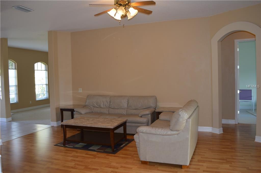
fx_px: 195
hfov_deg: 67.4
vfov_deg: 47.8
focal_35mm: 27
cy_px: 86
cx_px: 130
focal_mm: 18
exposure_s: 1/30
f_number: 3.5
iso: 180
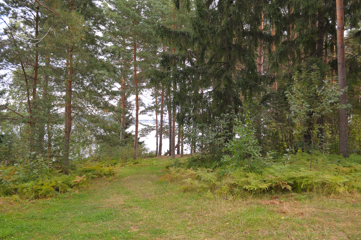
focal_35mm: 33
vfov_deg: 39.9
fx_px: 331
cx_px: 180
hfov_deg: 57.3
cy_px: 120
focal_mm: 22
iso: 250
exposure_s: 1/160
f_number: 6.3
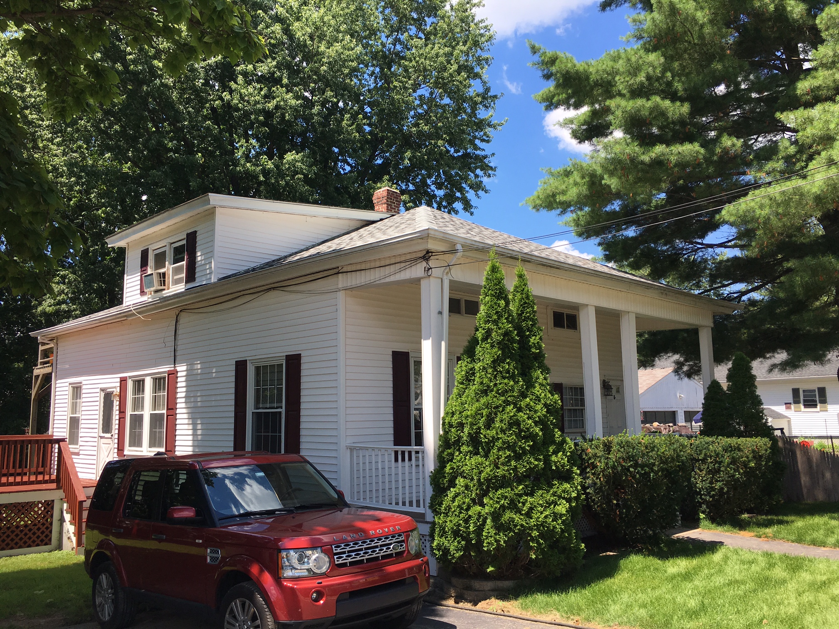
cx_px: 420
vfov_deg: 48.2
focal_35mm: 29
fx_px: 703
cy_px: 314
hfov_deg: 61.7
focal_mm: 4.15
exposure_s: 1/927
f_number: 2.2
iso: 25
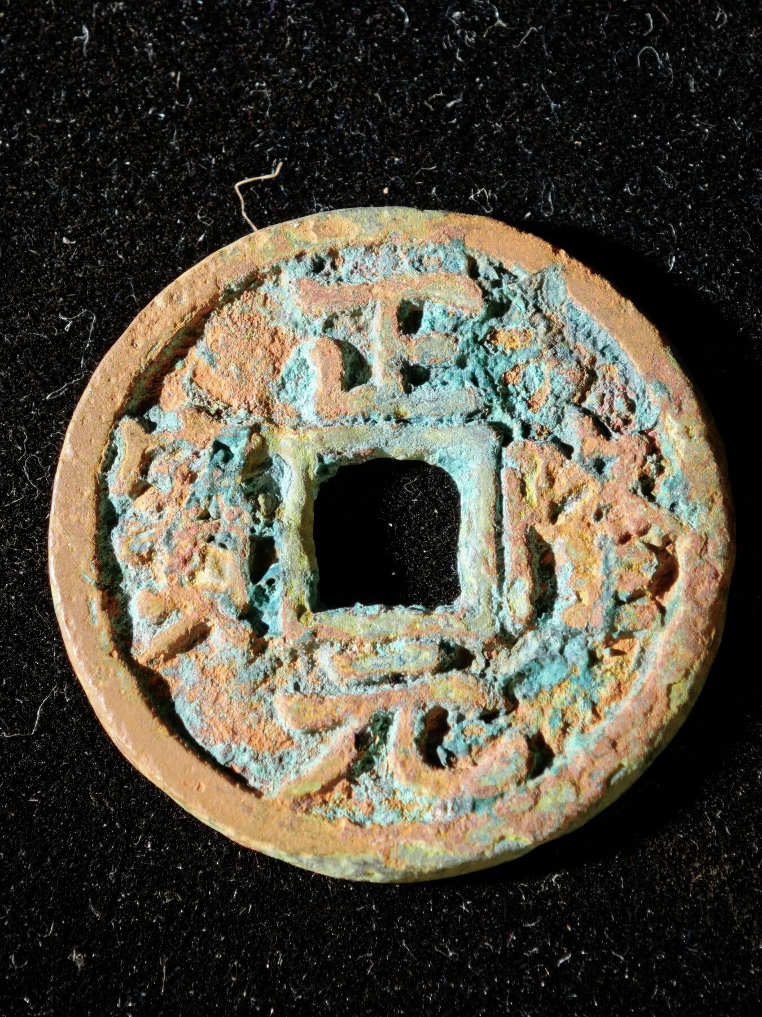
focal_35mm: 107
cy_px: 508
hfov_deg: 13.8
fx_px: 3141
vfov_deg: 18.4
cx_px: 381
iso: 400
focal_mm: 9
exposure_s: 1/100
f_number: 2
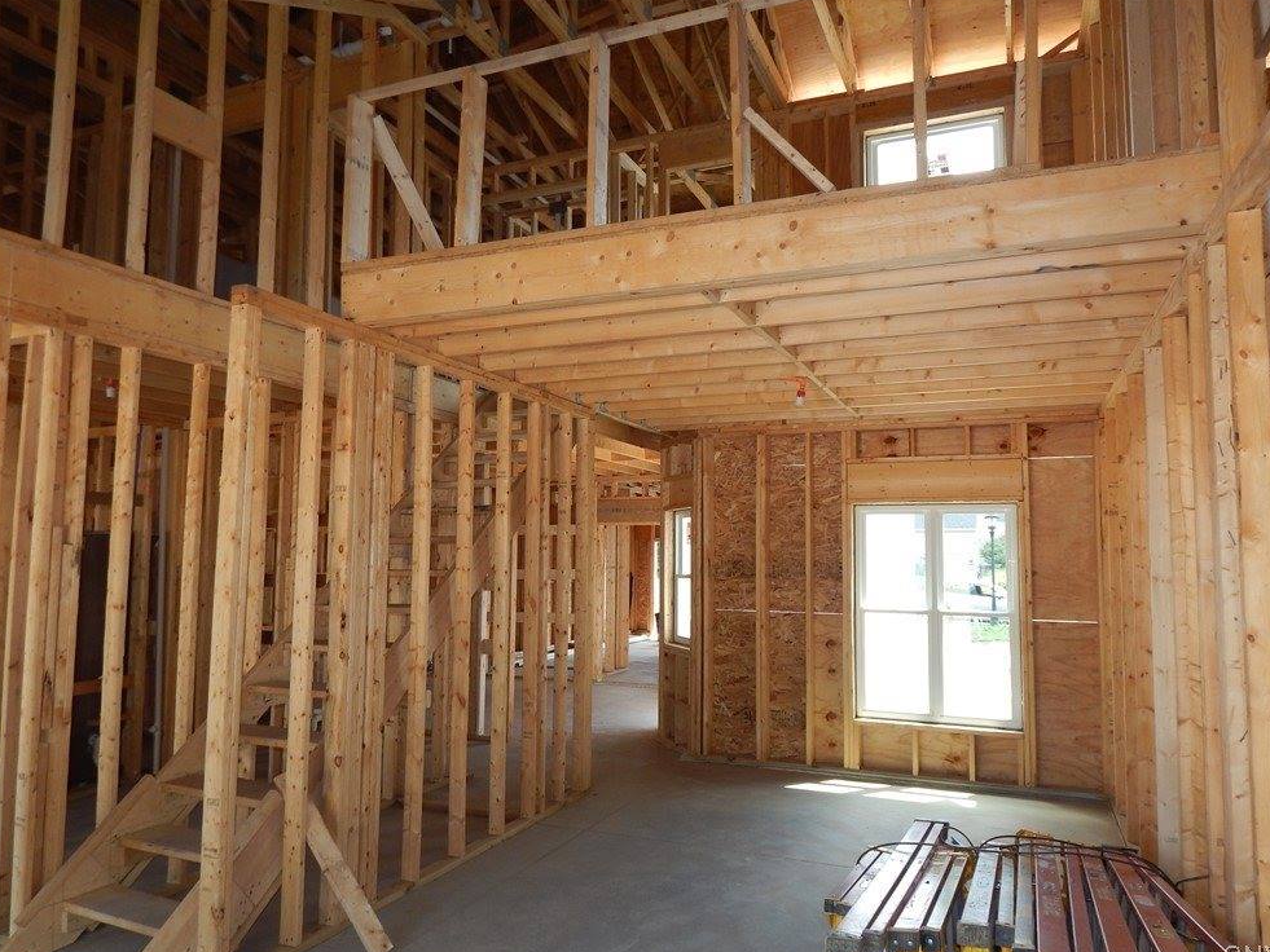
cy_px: 489
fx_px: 881
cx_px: 651
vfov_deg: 56.8
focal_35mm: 24
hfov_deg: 71.6
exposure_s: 1/100
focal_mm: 4
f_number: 3
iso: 125
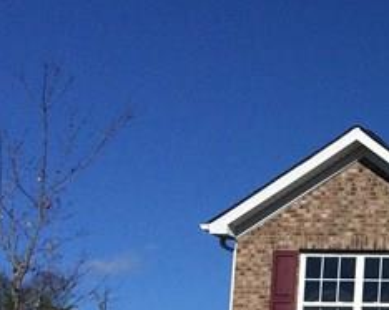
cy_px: 421
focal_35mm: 124
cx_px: 743
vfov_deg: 12.0
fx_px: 1427
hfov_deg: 13.6
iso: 40
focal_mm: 4.15
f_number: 2.2
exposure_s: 1/6849
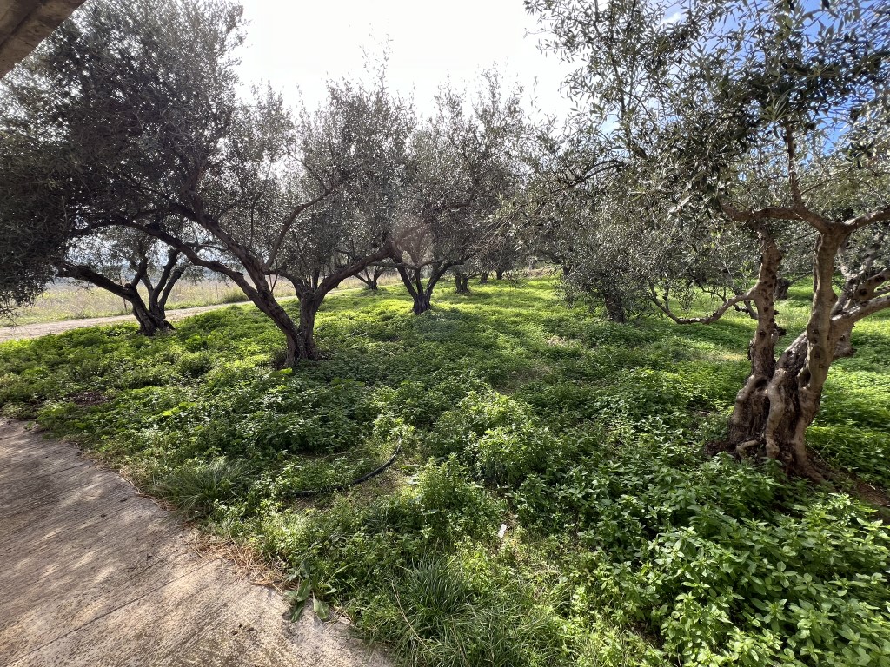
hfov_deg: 106.2
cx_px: 445
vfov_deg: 89.9
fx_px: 334
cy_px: 334
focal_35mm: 13
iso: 32
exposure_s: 1/193
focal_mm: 1.57
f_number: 1.8
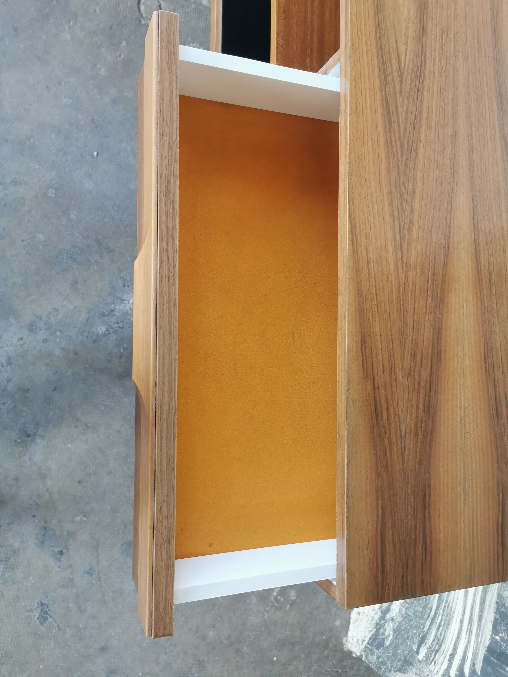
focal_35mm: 27
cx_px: 254
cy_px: 338
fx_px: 528
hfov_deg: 51.4
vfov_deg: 65.3
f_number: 1.6
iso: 200
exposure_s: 1/120
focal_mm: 5.56
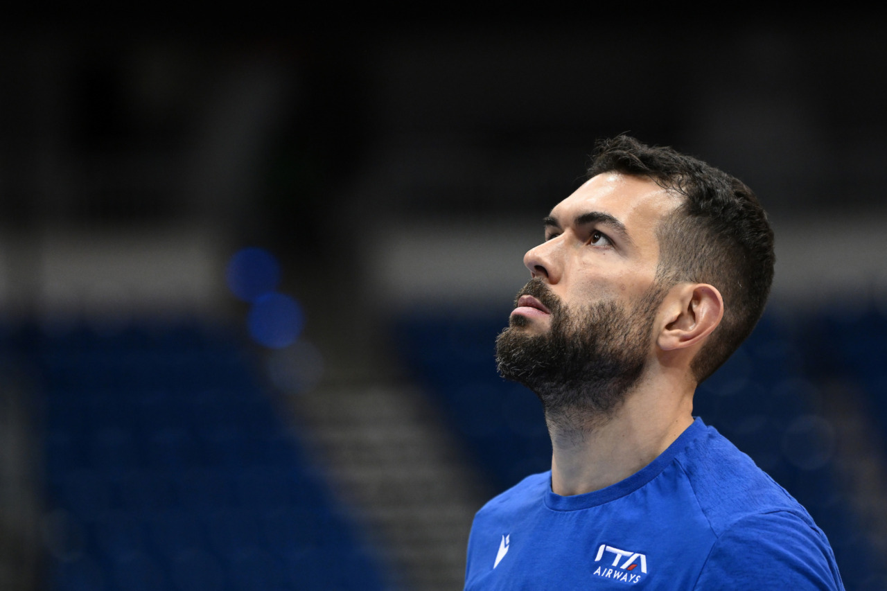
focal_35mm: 200
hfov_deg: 10.3
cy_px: 296
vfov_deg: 6.9
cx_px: 444
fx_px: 4927
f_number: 3.5
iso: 2500
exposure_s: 1/1250
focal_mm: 200
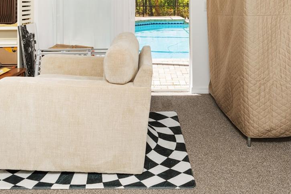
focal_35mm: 33
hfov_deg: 57.2
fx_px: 267
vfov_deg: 36.0
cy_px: 0
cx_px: 148
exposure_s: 1/125
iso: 200
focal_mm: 15
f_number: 7.1
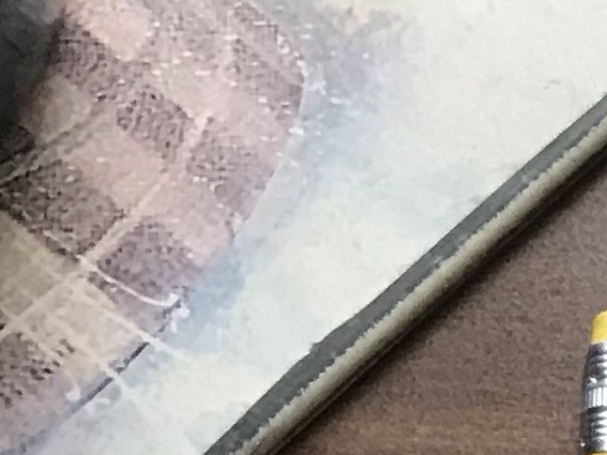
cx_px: 1661
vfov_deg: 7.2
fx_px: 3489
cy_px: 835
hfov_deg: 8.6
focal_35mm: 199
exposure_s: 1/20
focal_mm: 3.99
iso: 40
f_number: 1.8
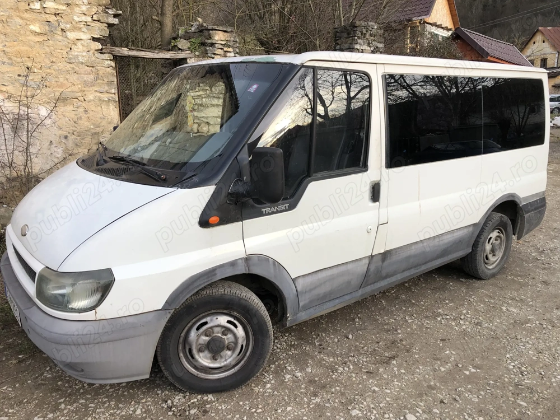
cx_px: 280
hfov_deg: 63.4
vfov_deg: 49.7
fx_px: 453
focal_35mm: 28
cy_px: 210
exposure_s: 1/300
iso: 20
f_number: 1.8
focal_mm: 3.99
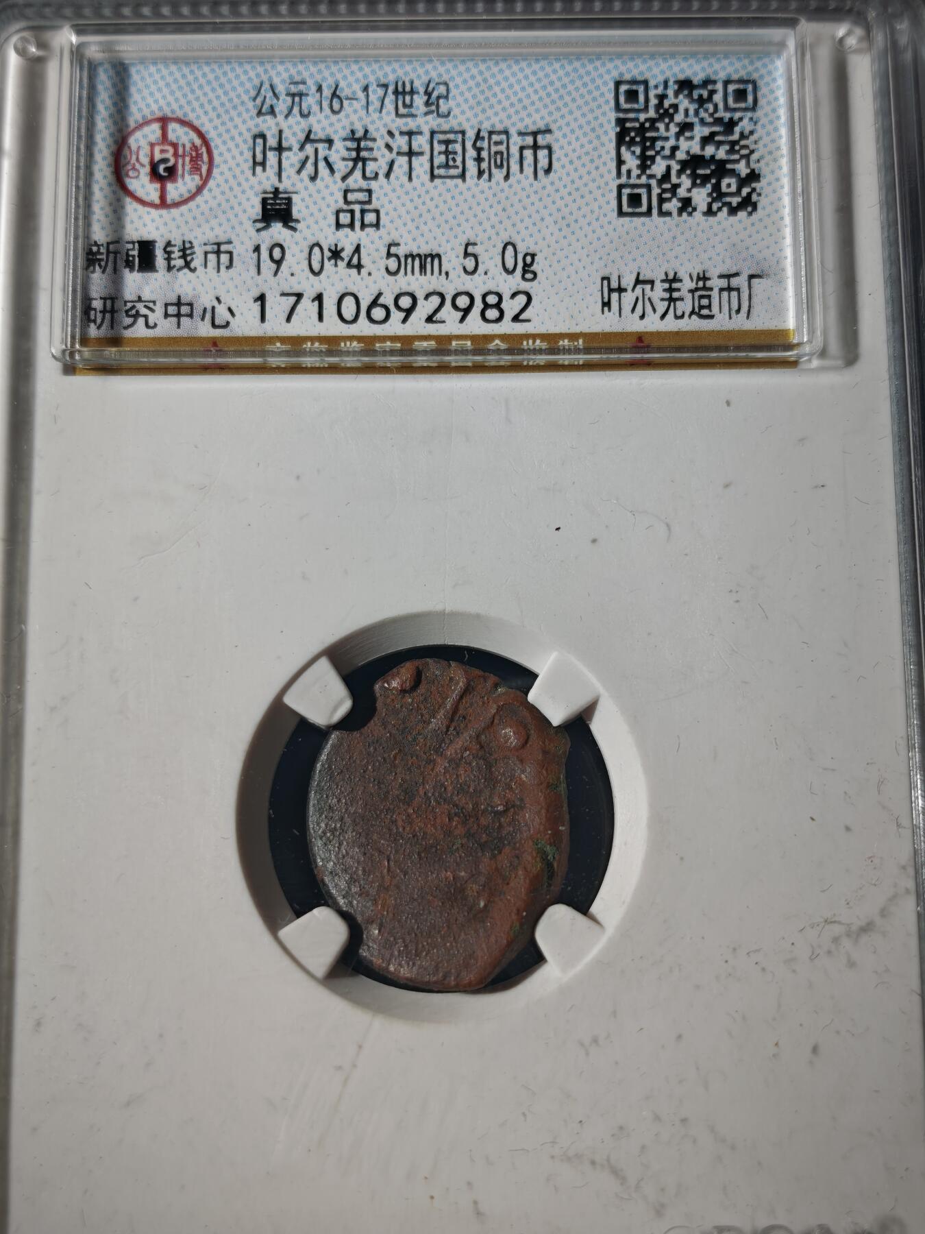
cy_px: 617
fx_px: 1781
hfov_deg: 29.1
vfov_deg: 38.2
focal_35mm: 50
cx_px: 462
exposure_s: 1/154
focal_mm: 5.85
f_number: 1.63
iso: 50
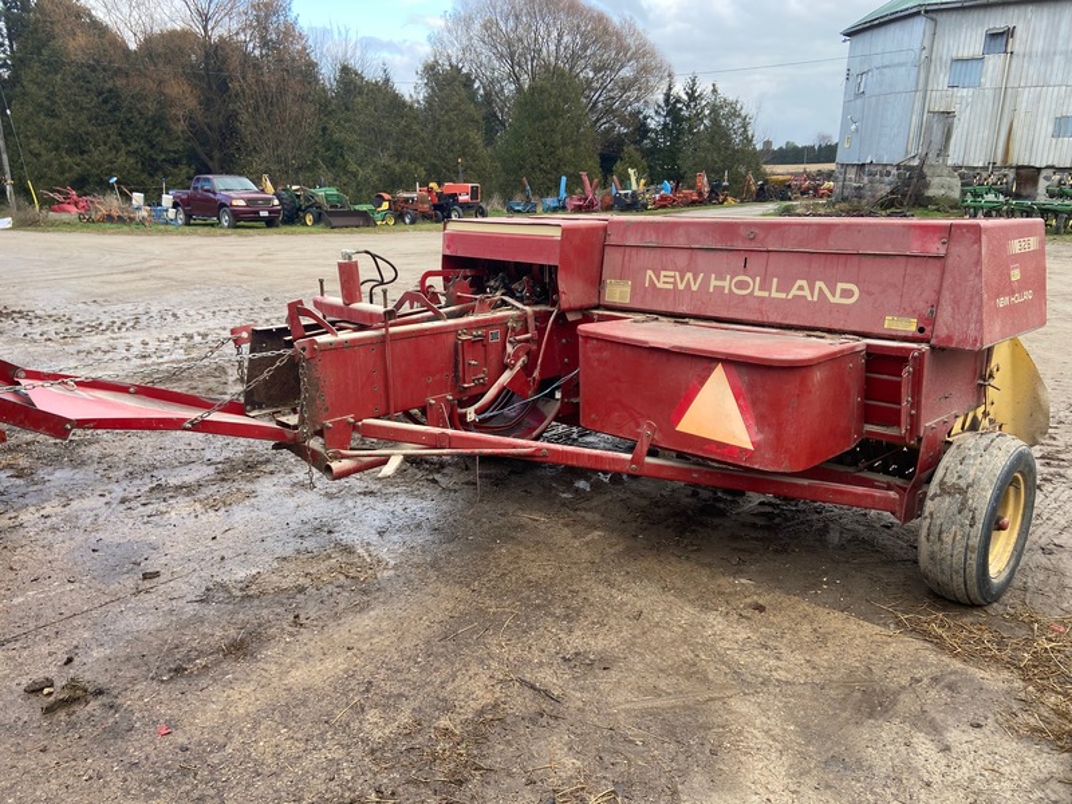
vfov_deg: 53.1
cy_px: 402
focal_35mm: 26
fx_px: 805
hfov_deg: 67.3
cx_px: 536
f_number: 1.8
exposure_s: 1/170
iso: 32
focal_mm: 4.25
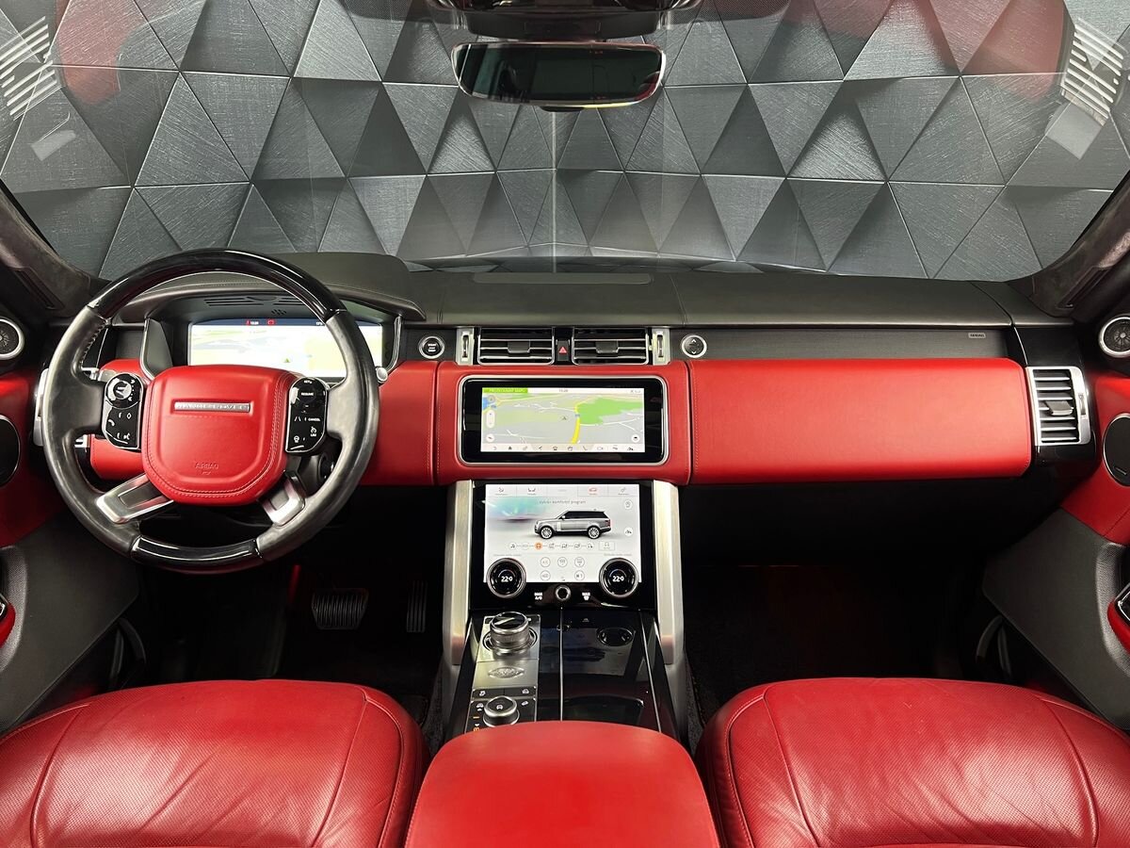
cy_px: 424
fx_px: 849
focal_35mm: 26
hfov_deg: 67.3
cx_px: 565
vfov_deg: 53.1
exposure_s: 1/50
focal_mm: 5.7
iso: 125
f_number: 1.5
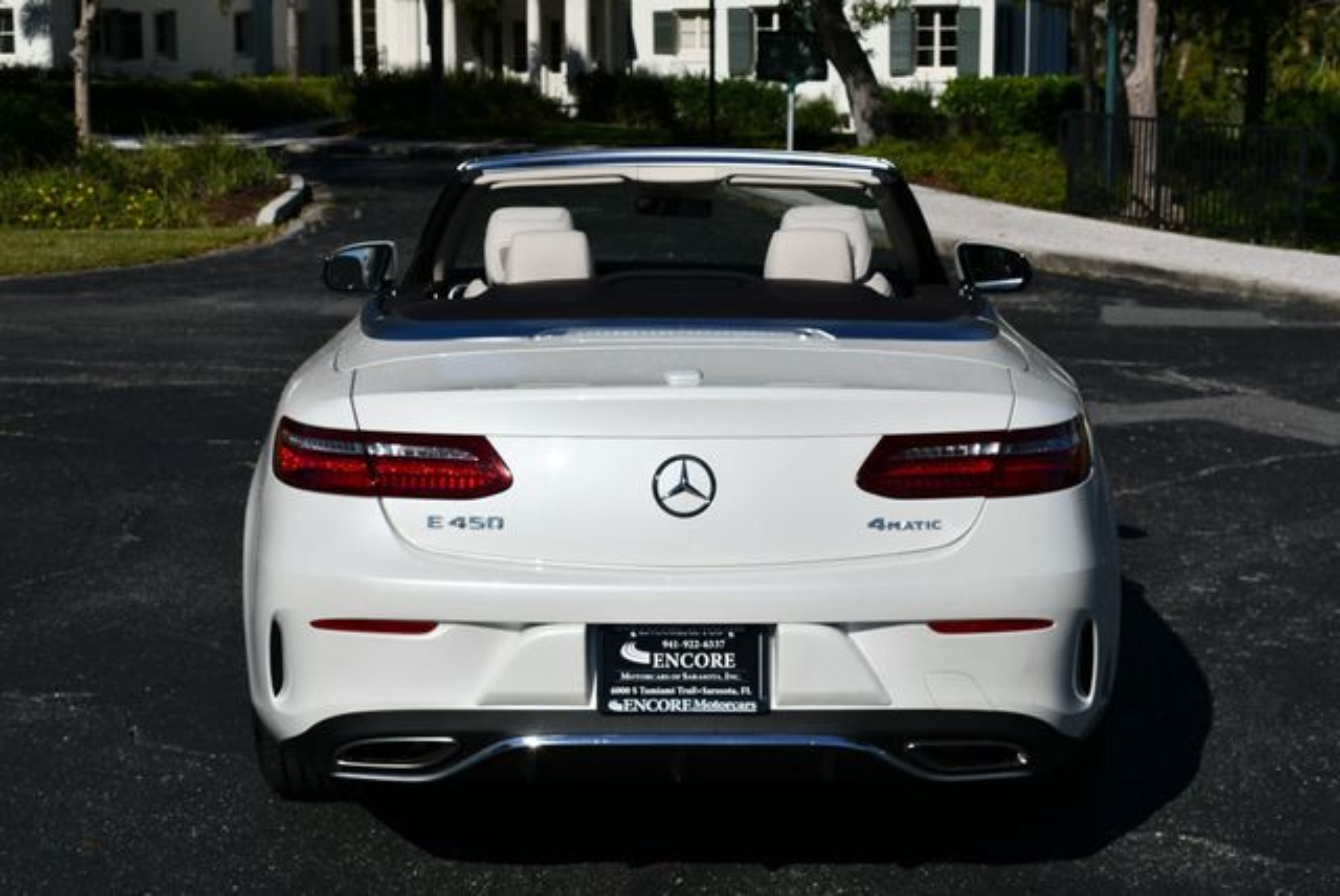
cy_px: 448
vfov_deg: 19.5
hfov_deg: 28.8
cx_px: 670
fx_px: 2608
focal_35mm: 70
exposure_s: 1/500
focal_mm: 35
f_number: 11
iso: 100
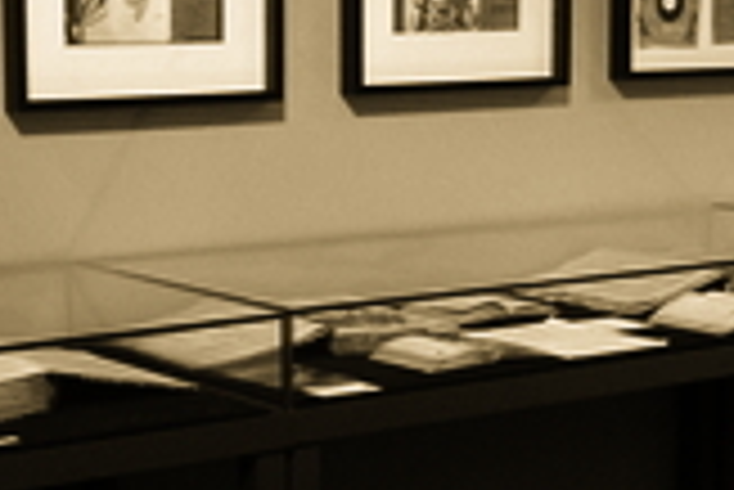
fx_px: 1857
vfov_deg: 15.1
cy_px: 232
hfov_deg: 22.2
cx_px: 221
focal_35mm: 91
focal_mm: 4
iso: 200
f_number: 2.7
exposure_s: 1/8
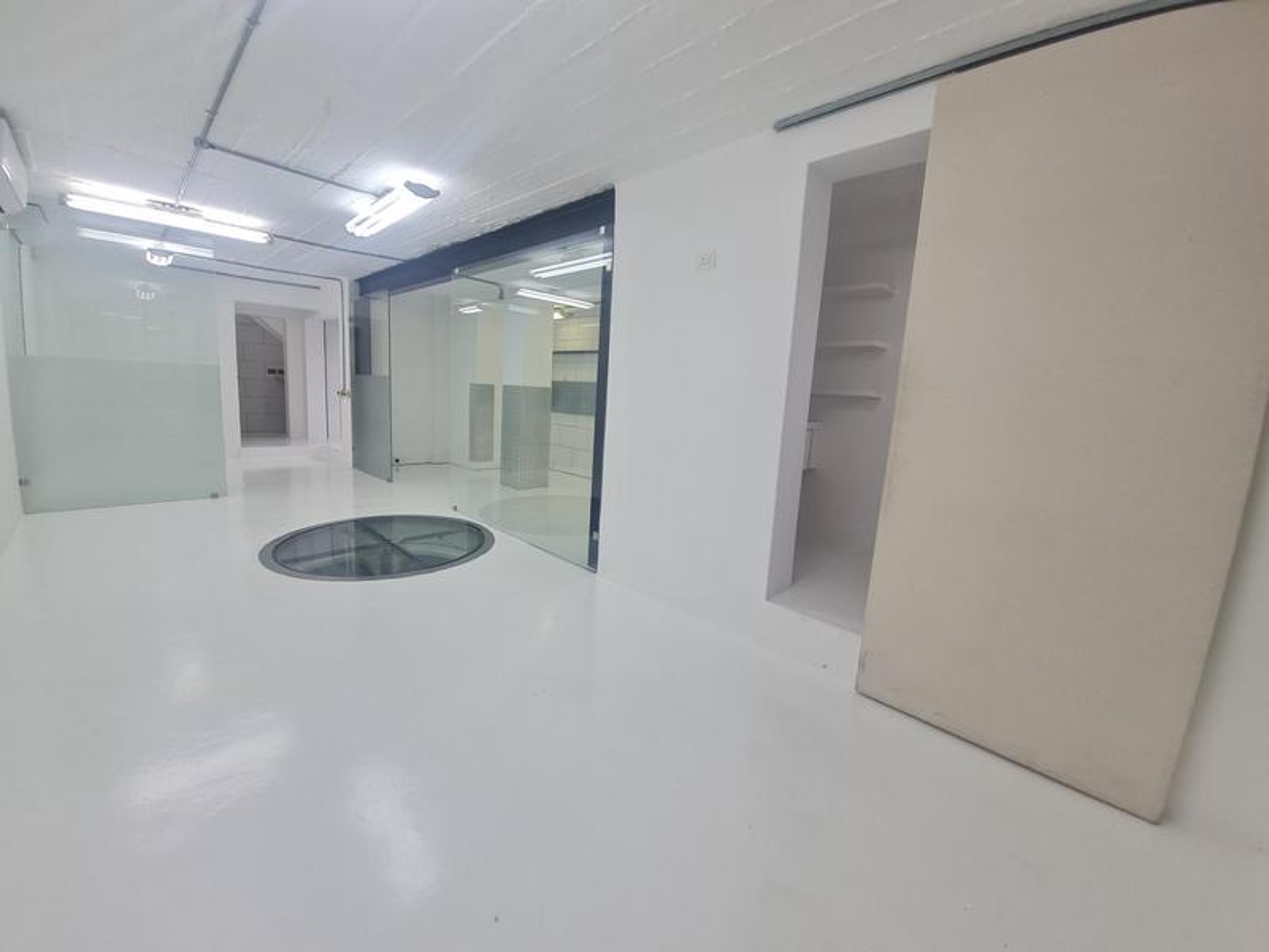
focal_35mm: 13
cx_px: 634
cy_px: 476
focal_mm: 1.74
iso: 50
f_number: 2.2
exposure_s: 1/100
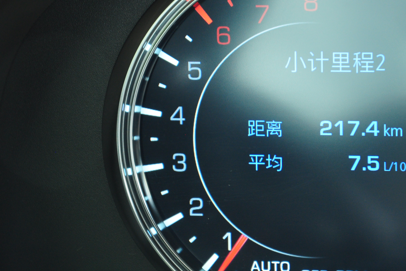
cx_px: 270
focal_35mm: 225
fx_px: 2534
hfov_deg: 9.2
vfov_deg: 6.1
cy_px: 112
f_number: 5.6
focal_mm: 105
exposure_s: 1/40
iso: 640
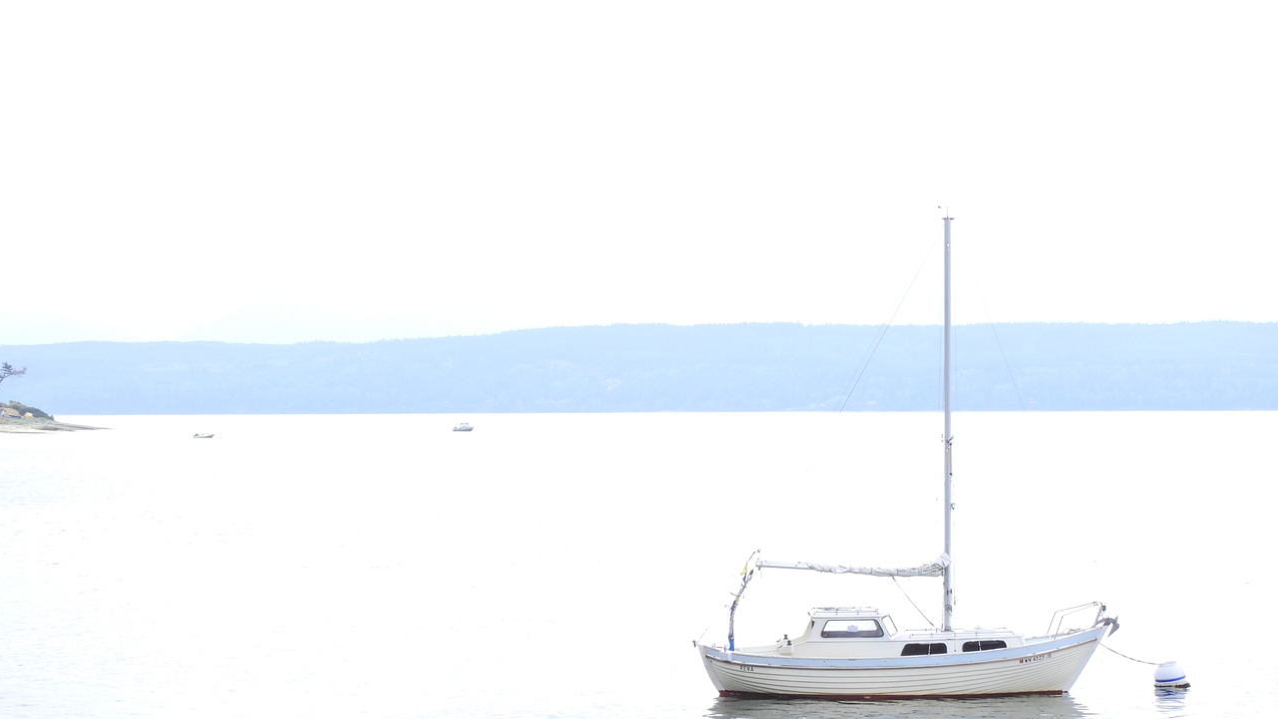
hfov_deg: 20.6
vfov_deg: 11.6
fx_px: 3525
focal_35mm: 104
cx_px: 638
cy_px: 432
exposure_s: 1/50
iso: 100
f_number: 8
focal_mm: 17
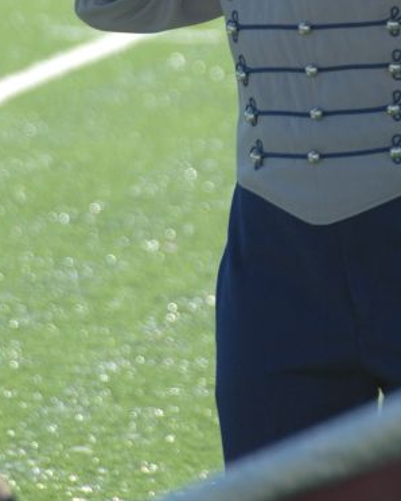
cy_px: 105
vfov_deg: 2.5
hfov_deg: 2.0
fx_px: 11473
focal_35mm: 774
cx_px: 312
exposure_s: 1/400
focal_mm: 200
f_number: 5.6
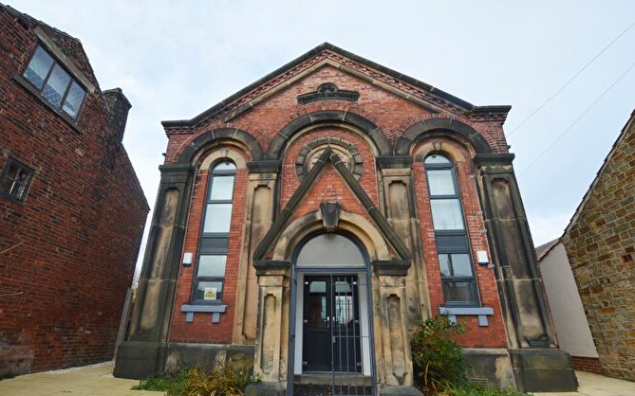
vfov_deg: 71.0
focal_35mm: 16
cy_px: 220
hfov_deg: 97.8
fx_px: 277
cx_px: 304
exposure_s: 1/250
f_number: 8
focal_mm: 10
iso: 400
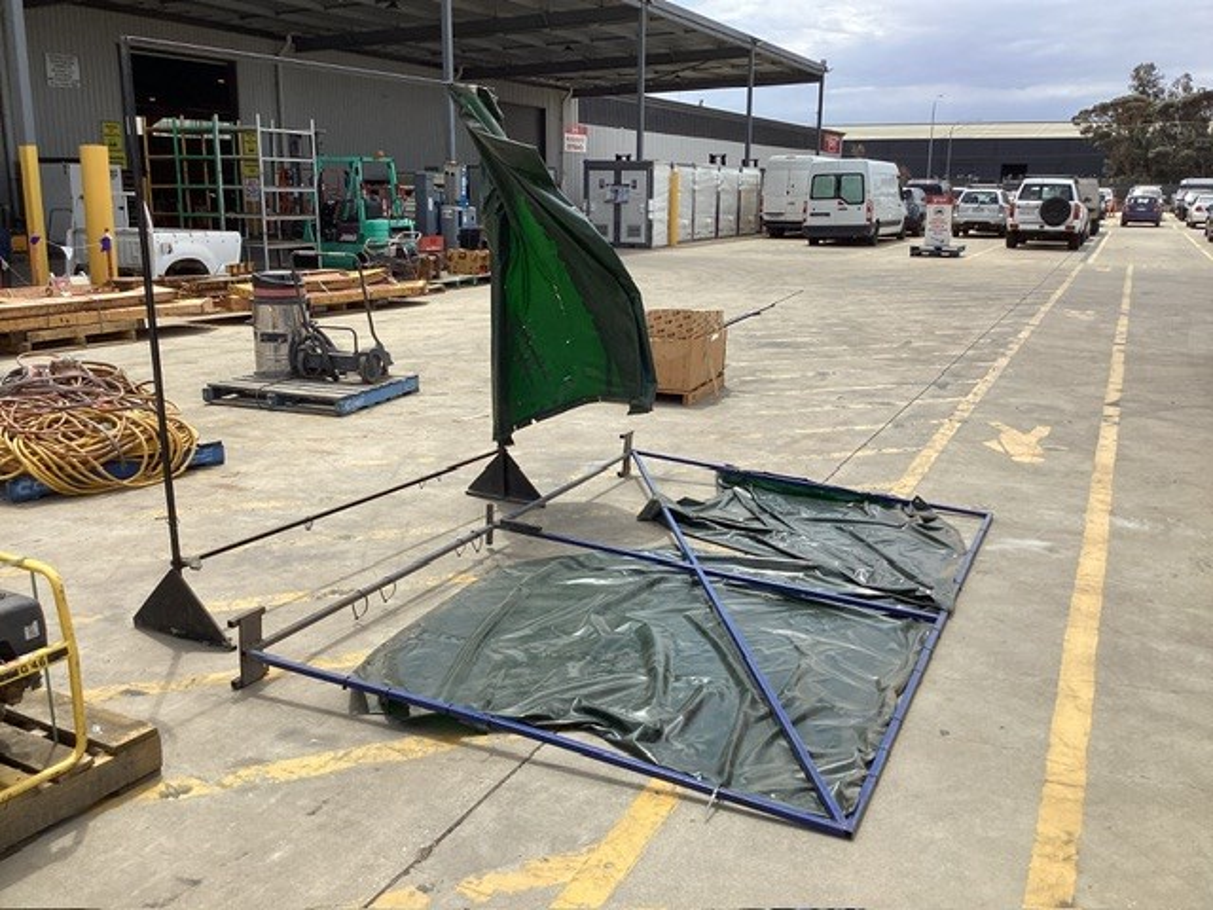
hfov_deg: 58.4
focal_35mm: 31
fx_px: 1086
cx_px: 606
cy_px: 455
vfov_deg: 45.4
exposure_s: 1/1381
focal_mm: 3.3
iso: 25
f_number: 2.4
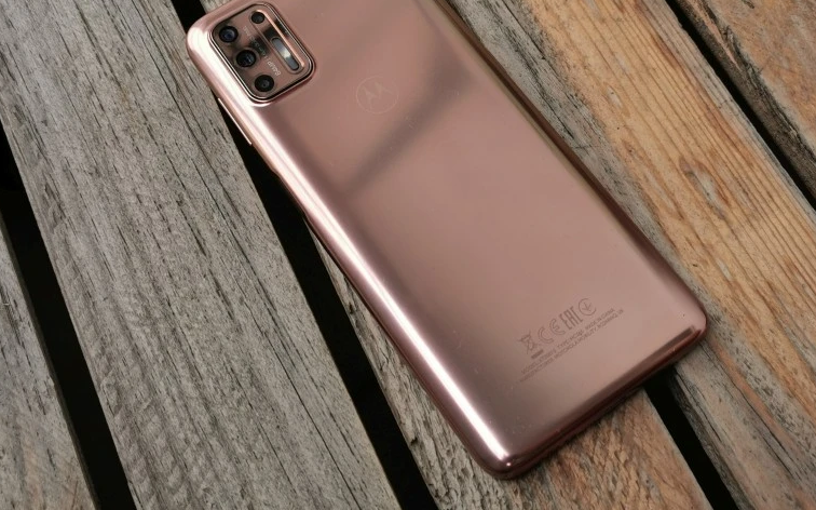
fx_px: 1023
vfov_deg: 27.9
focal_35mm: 46
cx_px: 392
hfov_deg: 43.5
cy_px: 194
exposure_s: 1/100
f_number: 1.6
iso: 50
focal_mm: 5.56
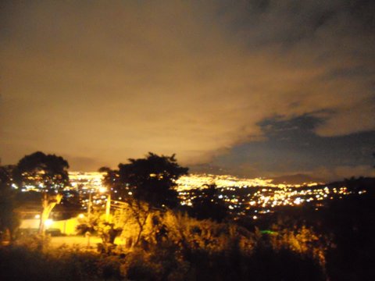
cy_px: 140
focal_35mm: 27
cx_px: 188
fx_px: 292
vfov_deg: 51.4
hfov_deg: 65.3
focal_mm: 4.9
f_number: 3.2
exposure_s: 1
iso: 1250
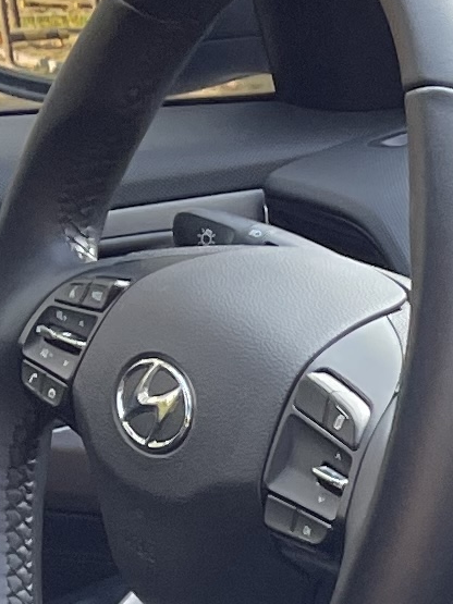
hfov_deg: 7.4
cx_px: 1080
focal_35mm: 189
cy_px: 1152
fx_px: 3299
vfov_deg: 9.8
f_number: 1.6
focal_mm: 5.1
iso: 80
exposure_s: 1/121
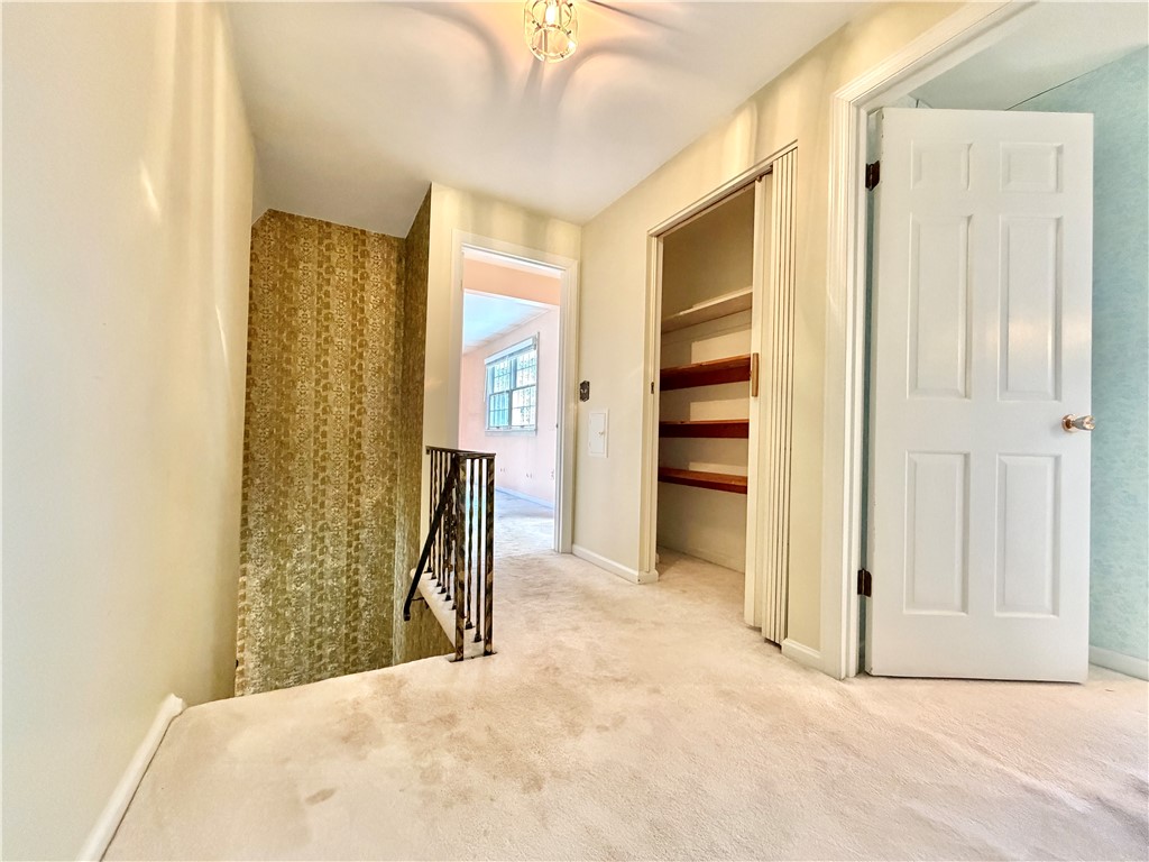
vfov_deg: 85.7
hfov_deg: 102.1
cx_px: 574
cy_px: 431
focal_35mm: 14
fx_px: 465
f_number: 2.2
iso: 640
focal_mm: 2.22
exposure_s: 1/60
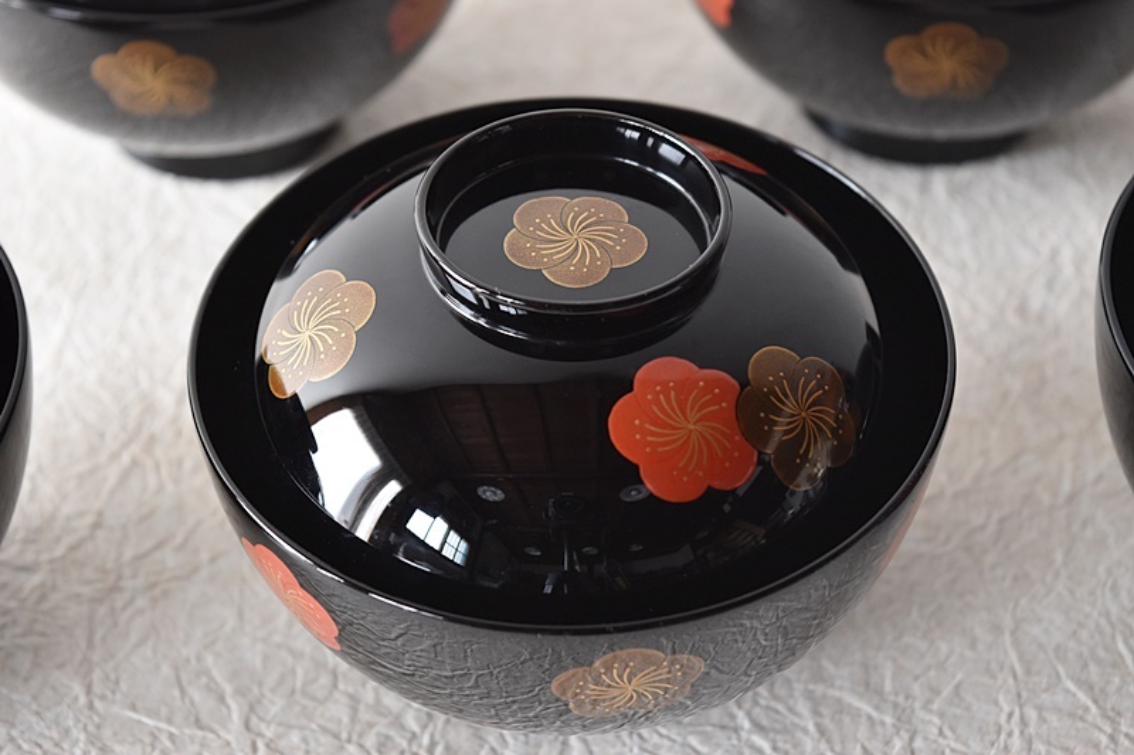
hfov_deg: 24.6
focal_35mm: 82
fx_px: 2598
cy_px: 378
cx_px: 567
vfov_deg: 16.5
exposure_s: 1/4
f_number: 5.6
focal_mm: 55
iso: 800
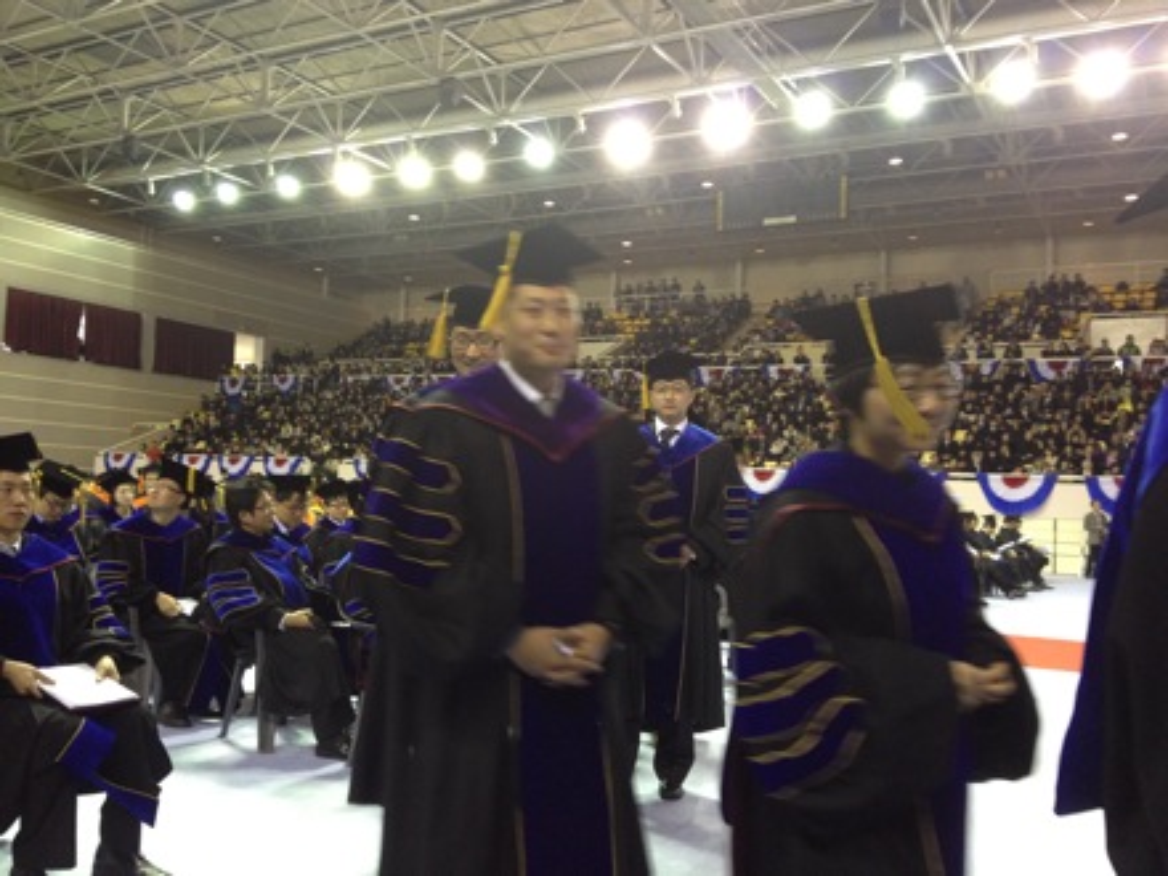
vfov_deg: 40.7
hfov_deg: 52.6
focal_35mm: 35
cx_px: 584
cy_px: 438
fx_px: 1181
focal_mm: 4.28
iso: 100
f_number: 2.4
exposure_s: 1/20
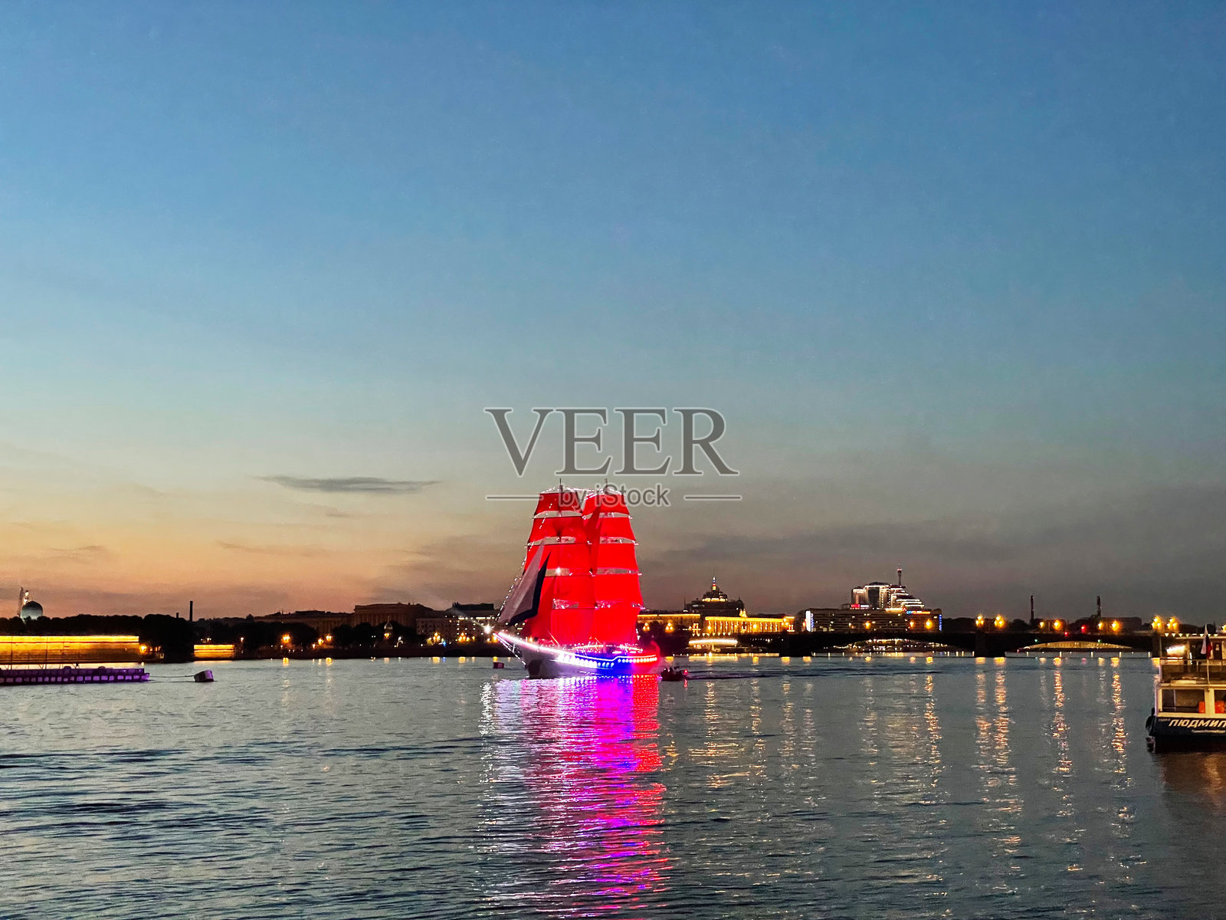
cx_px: 613
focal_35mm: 52
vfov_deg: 28.0
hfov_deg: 36.8
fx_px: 1842
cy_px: 460
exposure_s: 1/40
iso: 1000
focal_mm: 6
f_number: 2
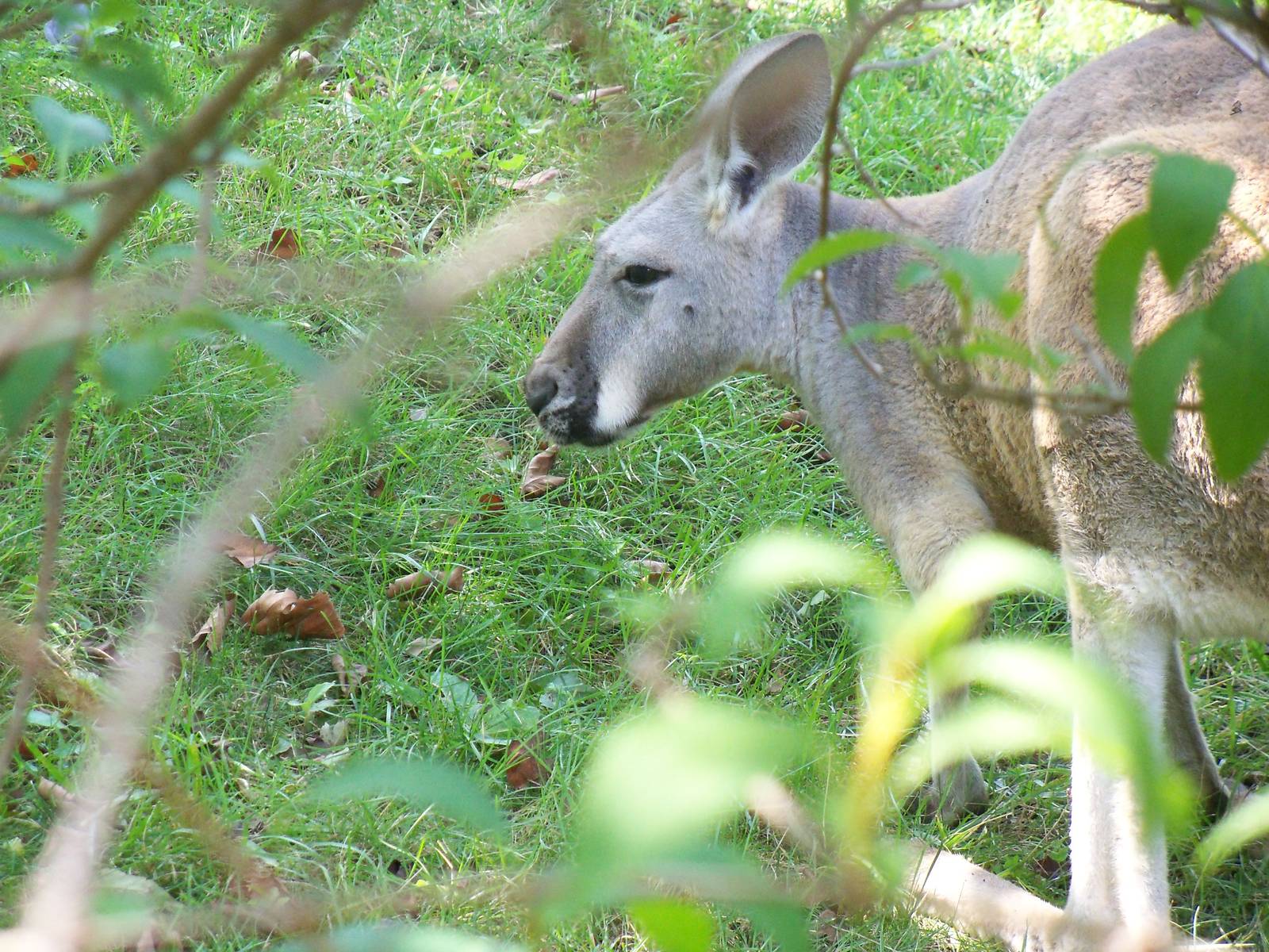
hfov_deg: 11.4
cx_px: 634
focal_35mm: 173
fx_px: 6342
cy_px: 476
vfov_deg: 8.6
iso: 400
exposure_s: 1/125
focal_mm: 30.5
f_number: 4.3
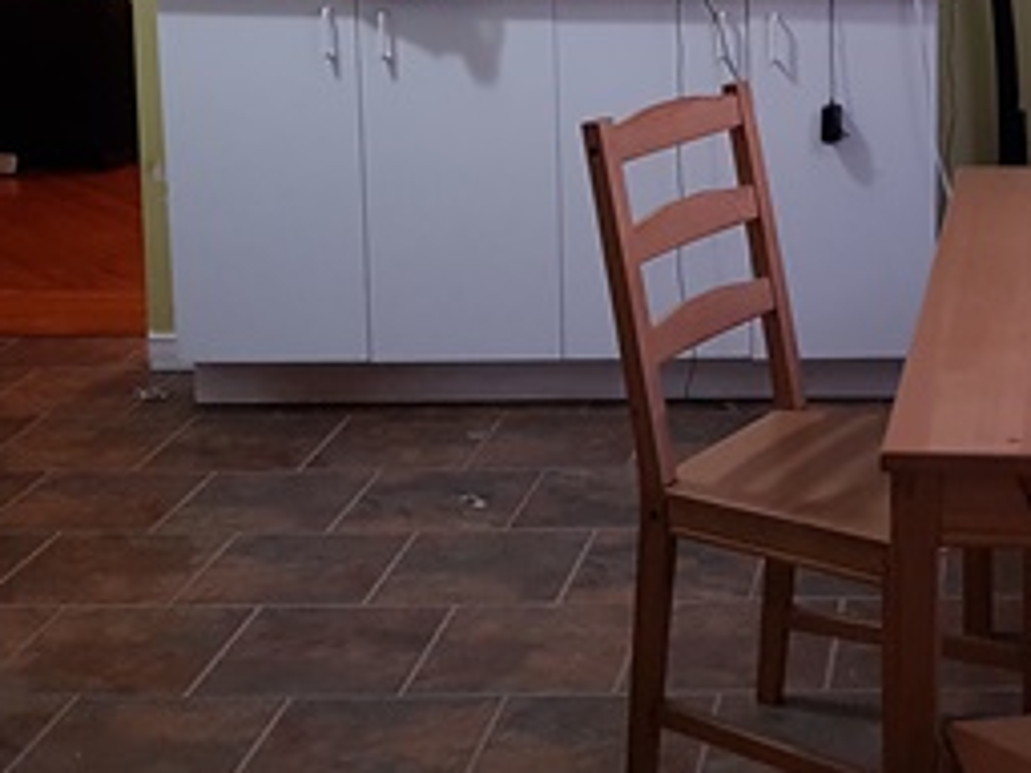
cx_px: 995
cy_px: 12
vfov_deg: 21.8
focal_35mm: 65
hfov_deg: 28.3
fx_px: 1936
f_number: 1.7
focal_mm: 4.2
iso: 200
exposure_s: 1/24
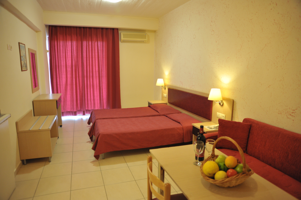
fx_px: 201
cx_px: 150
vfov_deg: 53.1
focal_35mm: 24
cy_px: 100
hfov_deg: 73.8
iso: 1600
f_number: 3.2
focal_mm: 24
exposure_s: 1/30
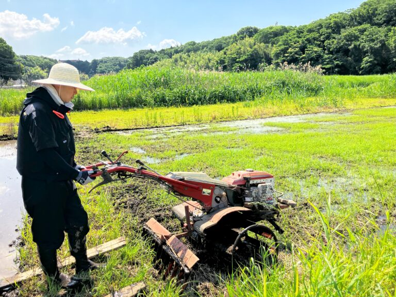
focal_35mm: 28
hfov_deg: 63.4
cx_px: 198
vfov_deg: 49.7
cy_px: 148
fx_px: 320
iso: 32
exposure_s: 1/1012
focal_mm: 3.99
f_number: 1.8
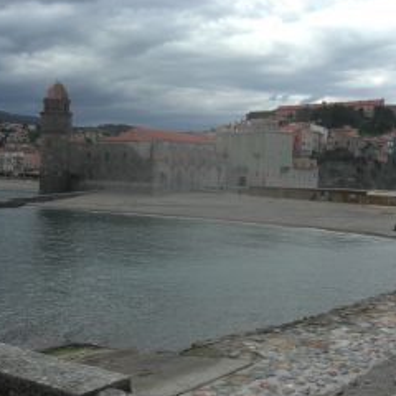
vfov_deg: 34.7
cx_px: 188
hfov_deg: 34.7
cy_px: 196
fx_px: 634
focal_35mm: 49
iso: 80
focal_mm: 7.9
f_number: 4
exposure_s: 1/640
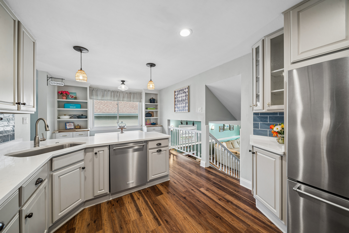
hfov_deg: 100.4
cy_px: 116
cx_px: 174
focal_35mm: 15
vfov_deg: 77.4
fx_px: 145
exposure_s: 1/6
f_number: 8
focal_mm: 15
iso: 400
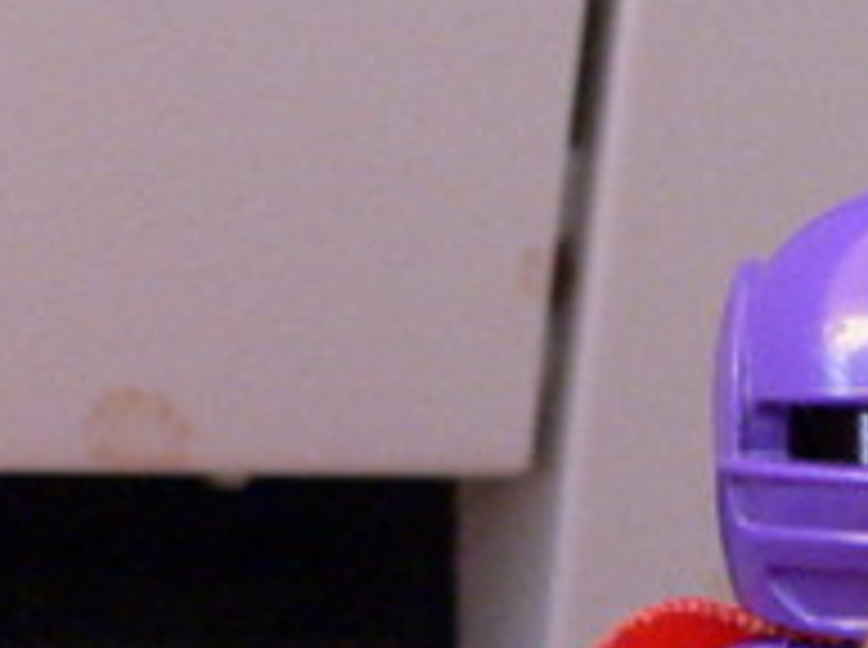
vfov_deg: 13.4
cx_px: 931
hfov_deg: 17.5
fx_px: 2728
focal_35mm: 109
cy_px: 644
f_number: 2.8
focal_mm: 4.6
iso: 400
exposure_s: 1/10
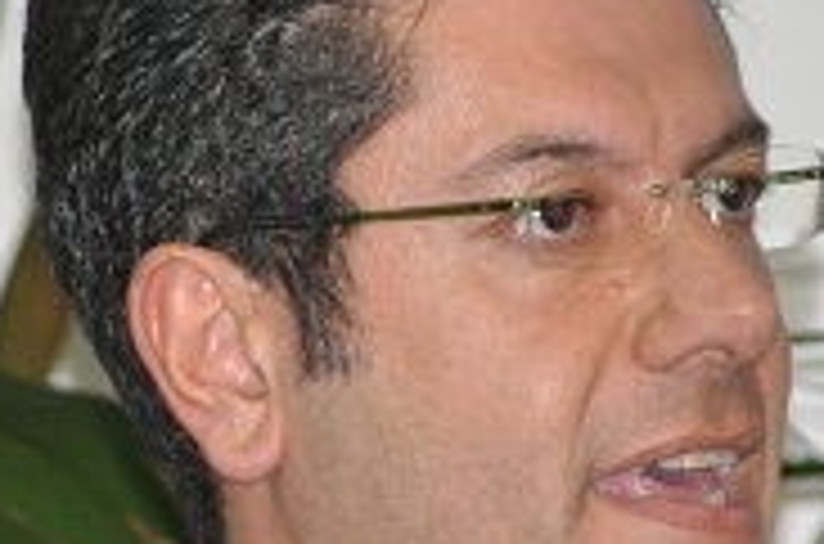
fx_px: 17396
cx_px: 630
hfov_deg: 2.7
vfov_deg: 1.8
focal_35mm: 762
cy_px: 933
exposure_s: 1/60
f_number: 4.8
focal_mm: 116
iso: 1100
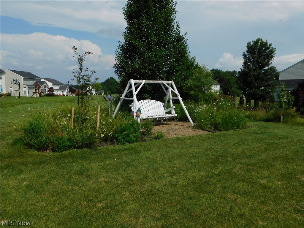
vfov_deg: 46.8
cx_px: 152
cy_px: 114
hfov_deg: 60.0
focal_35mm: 30
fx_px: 263
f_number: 6.4
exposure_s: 1/800
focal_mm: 5.3
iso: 125
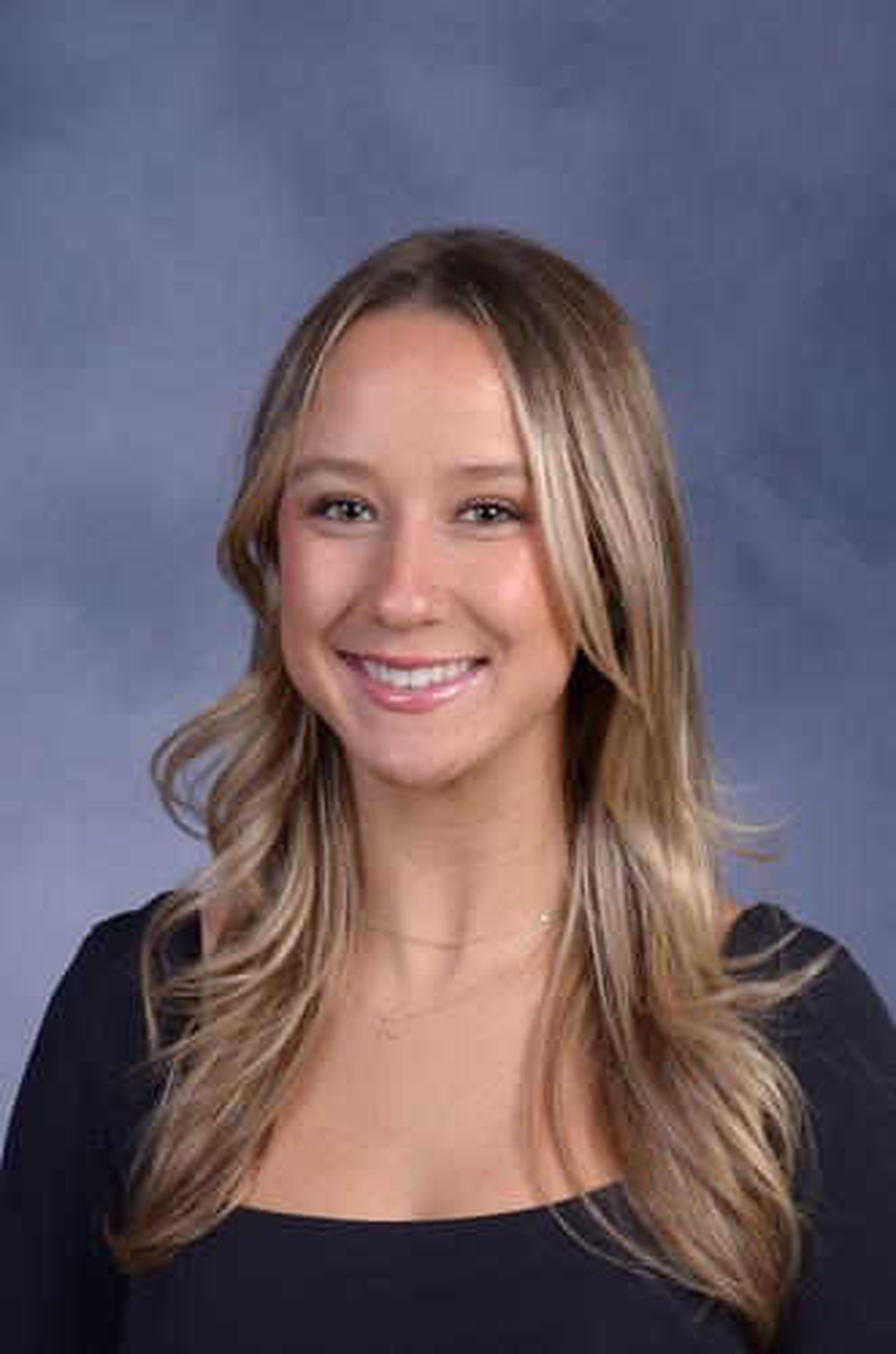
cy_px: 677
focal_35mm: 138
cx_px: 448
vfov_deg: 14.9
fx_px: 5177
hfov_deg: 9.9
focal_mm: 92
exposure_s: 1/125
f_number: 10
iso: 200
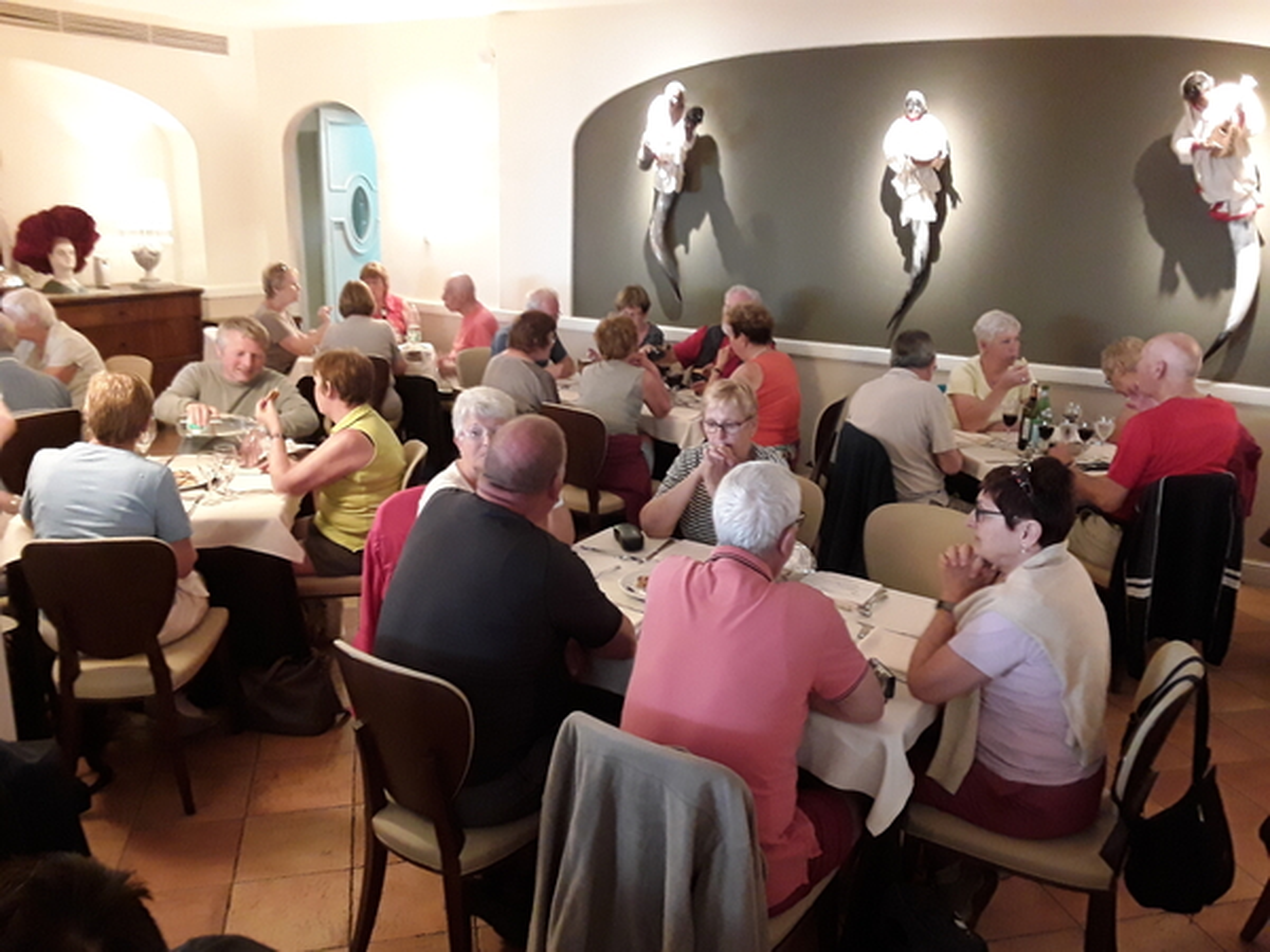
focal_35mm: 27
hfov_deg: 65.3
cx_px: 635
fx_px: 991
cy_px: 476
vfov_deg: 51.4
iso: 200
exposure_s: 1/17
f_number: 1.9
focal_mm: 2.91
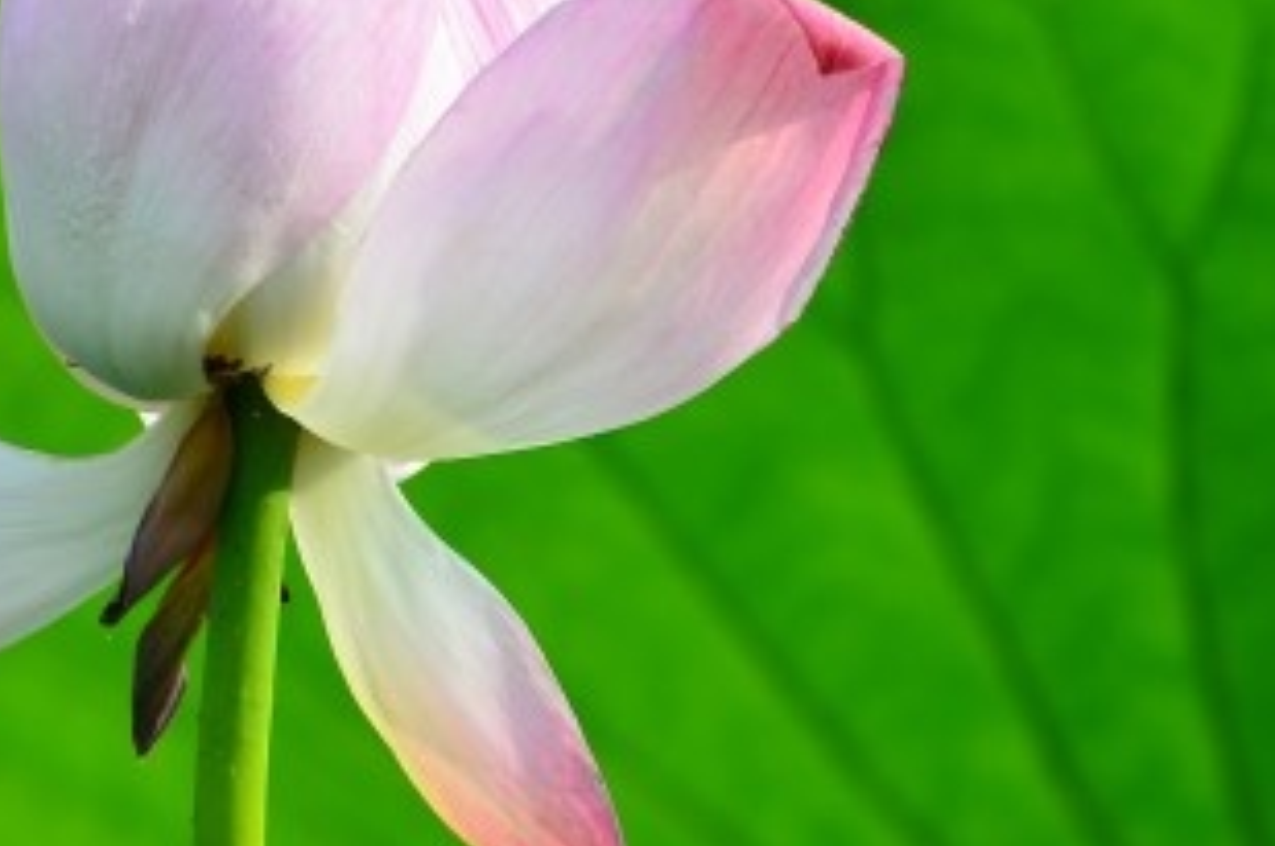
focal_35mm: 1088
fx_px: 38473
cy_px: 338
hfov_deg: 1.9
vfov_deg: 1.3
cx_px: 66
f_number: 6.3
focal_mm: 350
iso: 100
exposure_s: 1/320
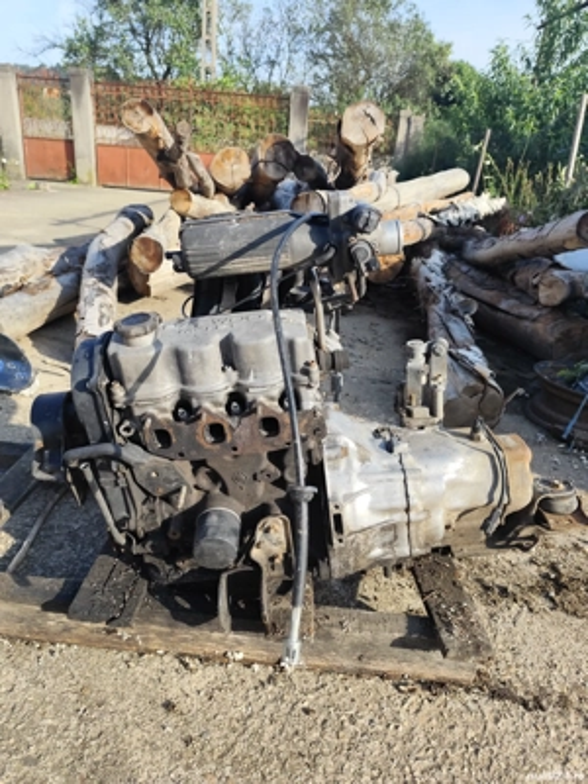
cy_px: 392
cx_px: 294
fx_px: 521
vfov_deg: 73.9
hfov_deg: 58.9
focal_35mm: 23
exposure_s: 1/469
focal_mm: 6.19
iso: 50
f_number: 1.65
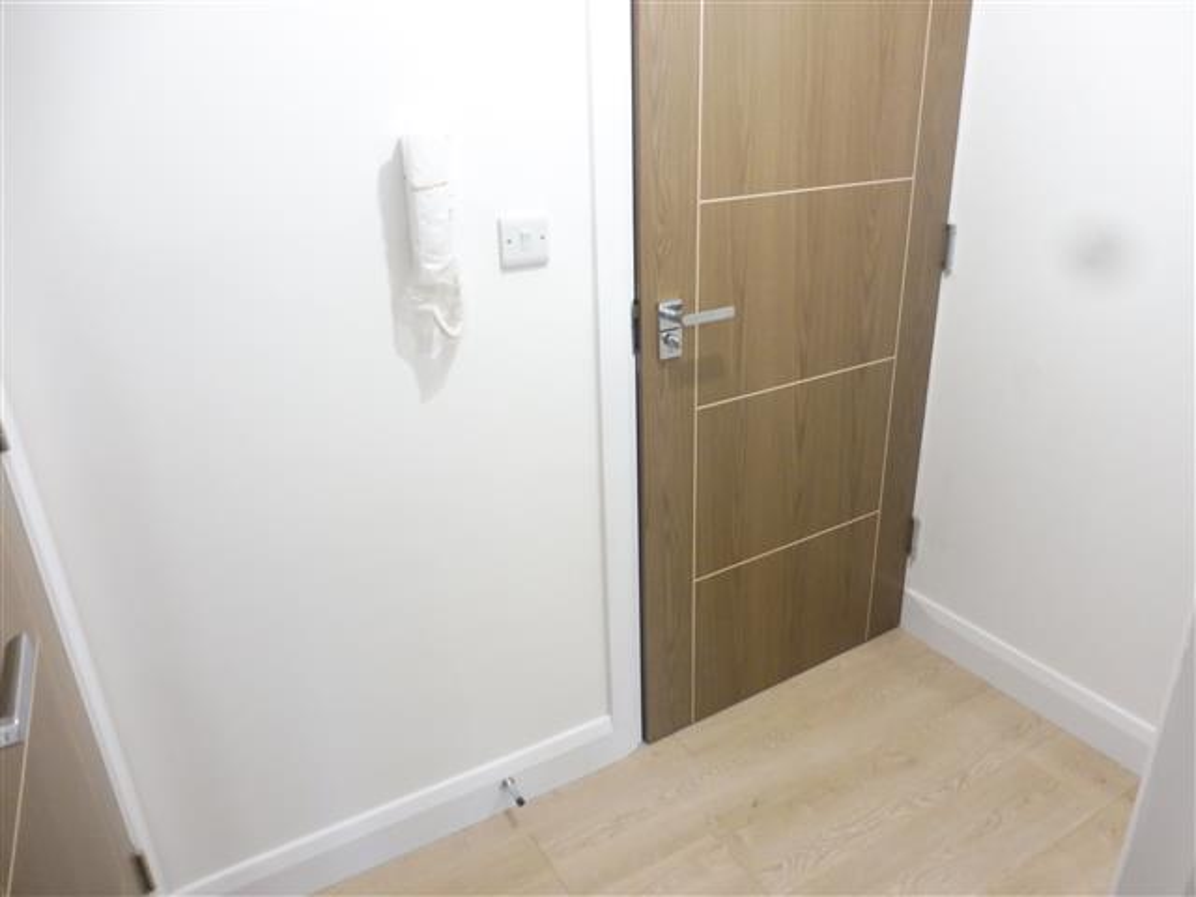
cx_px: 598
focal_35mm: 24
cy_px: 448
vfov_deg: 56.8
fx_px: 829
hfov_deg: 71.6
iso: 400
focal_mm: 4.3
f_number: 3.3
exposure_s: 1/20
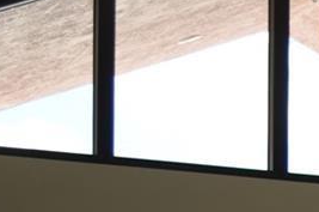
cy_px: 505
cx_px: 695
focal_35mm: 216
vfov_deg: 6.1
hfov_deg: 8.9
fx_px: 1911
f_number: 4
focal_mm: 24
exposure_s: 1/200
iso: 110
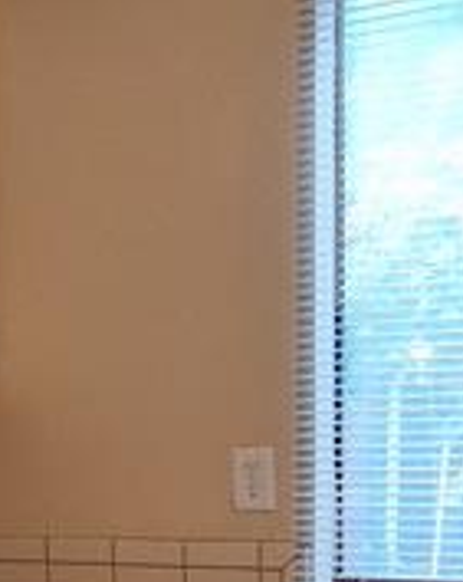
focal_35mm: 99
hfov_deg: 14.2
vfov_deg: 18.7
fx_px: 1700
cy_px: 625
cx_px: -299
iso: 160
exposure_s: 1/40
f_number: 1.9
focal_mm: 2.91
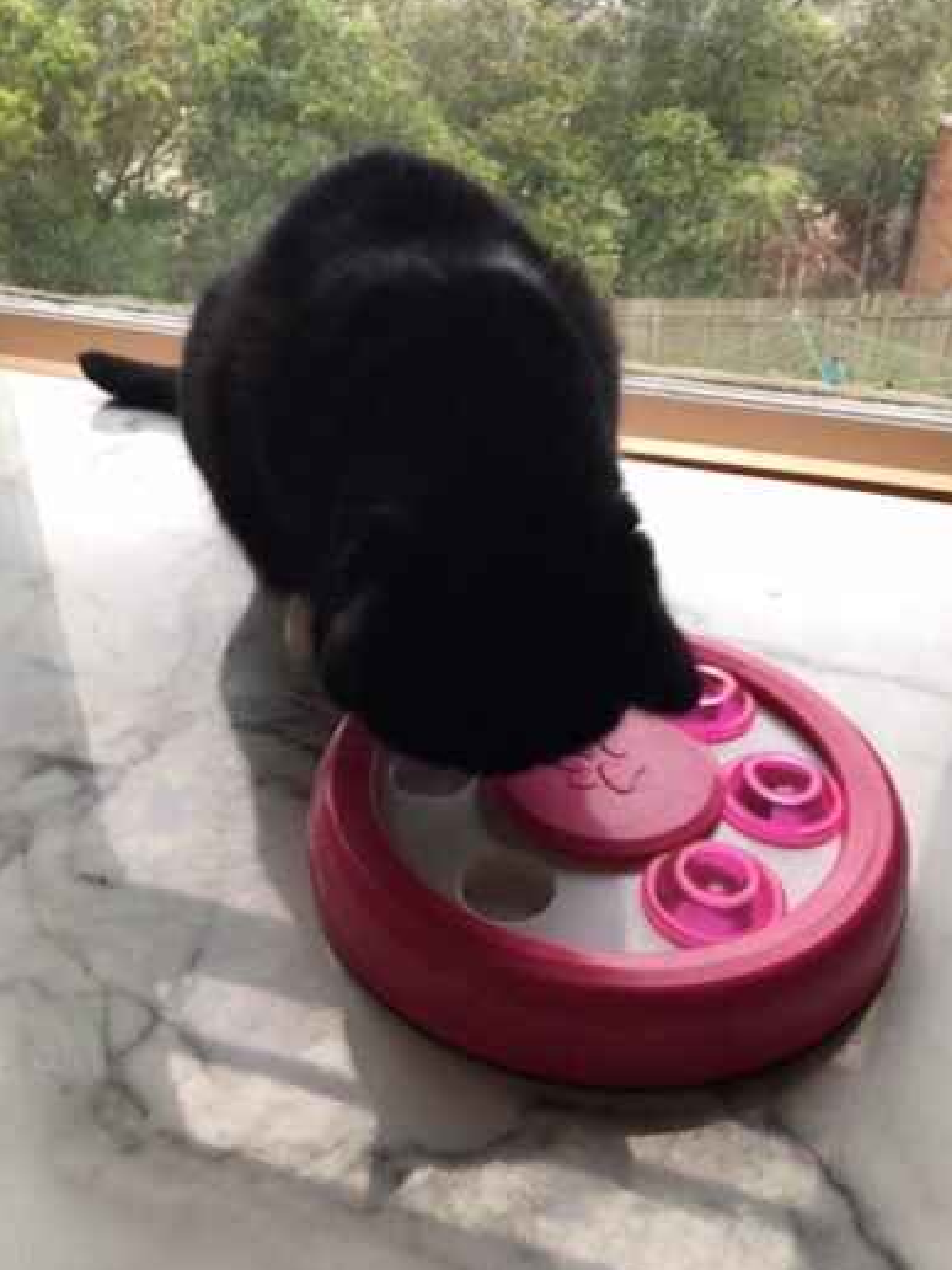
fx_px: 1100
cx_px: 488
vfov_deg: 60.0
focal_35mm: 30
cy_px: 640
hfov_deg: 46.8
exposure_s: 1/50
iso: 32
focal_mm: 4.15
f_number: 2.2
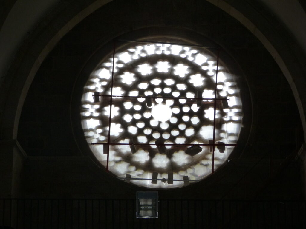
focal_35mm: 122
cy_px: 114
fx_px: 1078
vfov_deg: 12.1
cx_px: 153
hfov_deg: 16.1
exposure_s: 1/60
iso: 125
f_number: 3.6
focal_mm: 21.9
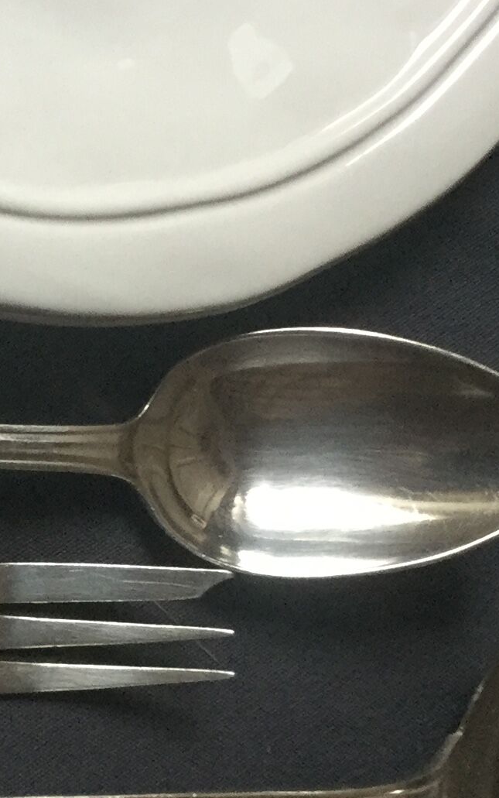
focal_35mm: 104
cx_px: 12
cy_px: 537
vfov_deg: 19.9
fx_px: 2261
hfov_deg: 12.5
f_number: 2.4
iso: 125
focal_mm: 3.3
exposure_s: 1/33
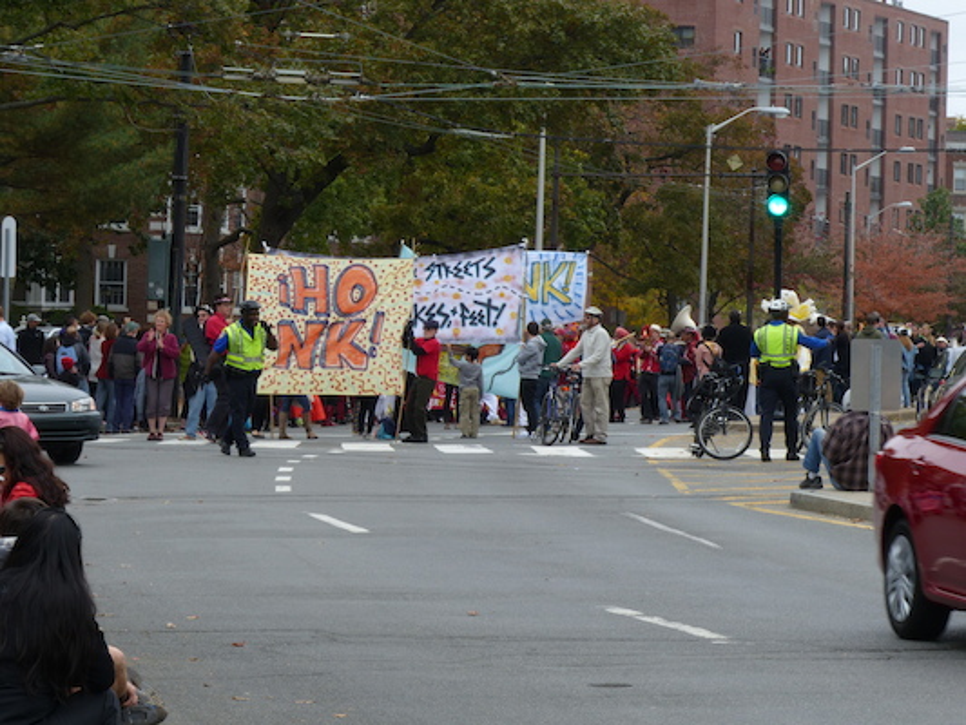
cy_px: 362
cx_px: 483
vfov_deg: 8.9
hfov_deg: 11.8
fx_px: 4661
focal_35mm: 167
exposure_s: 1/100
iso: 100
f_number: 8
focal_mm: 30.1
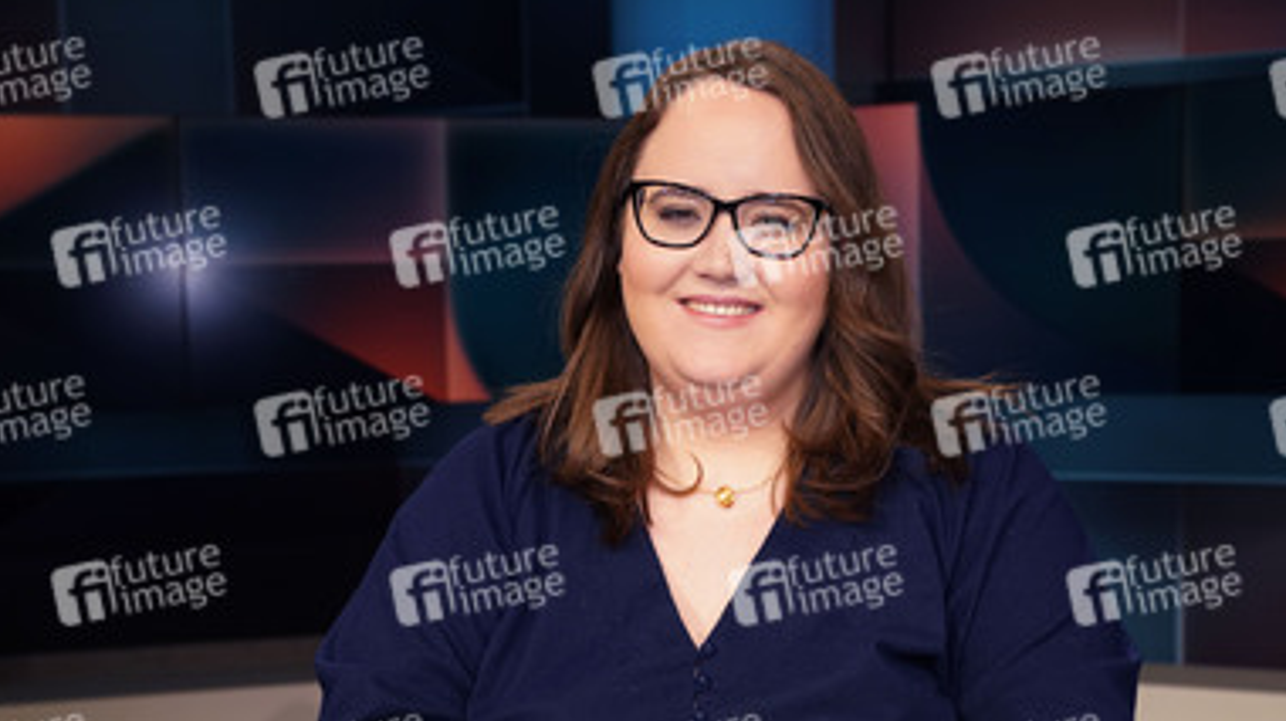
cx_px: 726
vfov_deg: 23.3
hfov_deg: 40.5
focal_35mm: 51
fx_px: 1738
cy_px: 501
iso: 2000
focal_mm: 41
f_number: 5
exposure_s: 1/160
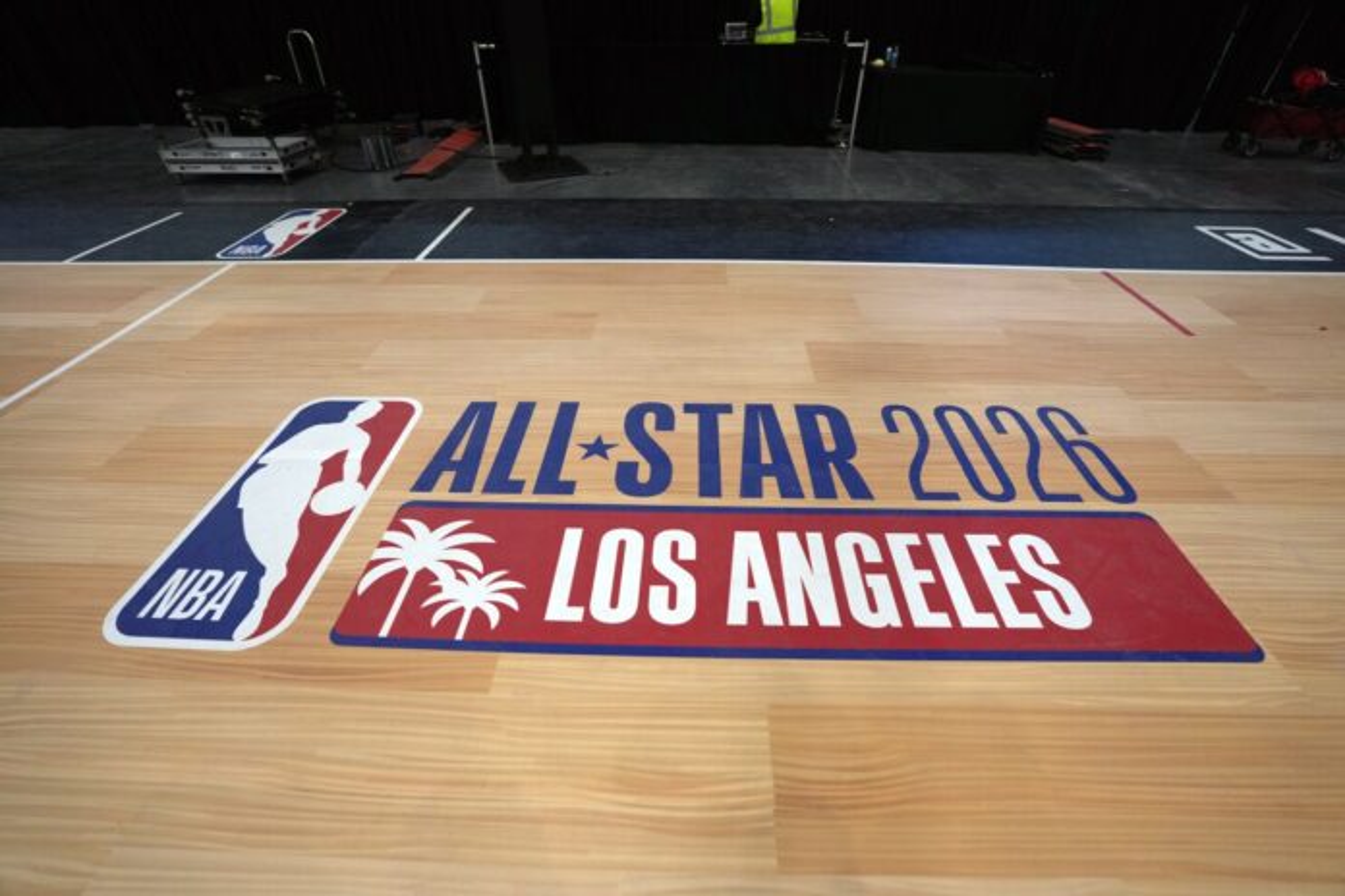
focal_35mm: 16
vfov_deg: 73.7
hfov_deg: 96.7
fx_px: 598
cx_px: 672
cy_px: 448
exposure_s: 1/80
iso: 1250
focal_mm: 16
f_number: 4.5
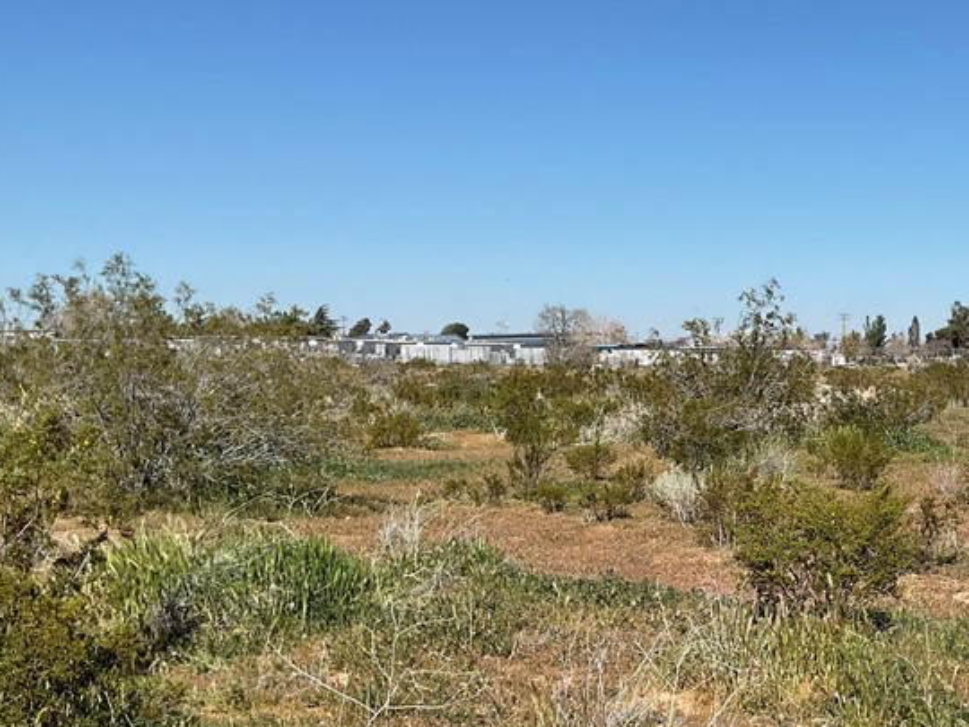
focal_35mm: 55
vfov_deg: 26.3
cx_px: 797
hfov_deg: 33.7
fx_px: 1540
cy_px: 517
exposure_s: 1/2667
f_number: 1.8
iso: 16
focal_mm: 3
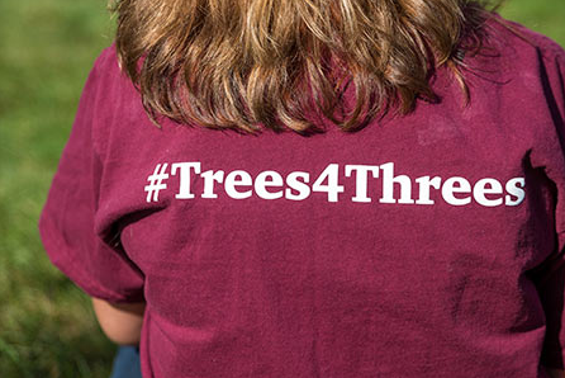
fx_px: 1429
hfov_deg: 22.3
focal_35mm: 91
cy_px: 140
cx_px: 346
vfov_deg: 15.0
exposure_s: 1/3000
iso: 200
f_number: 4
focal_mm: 70
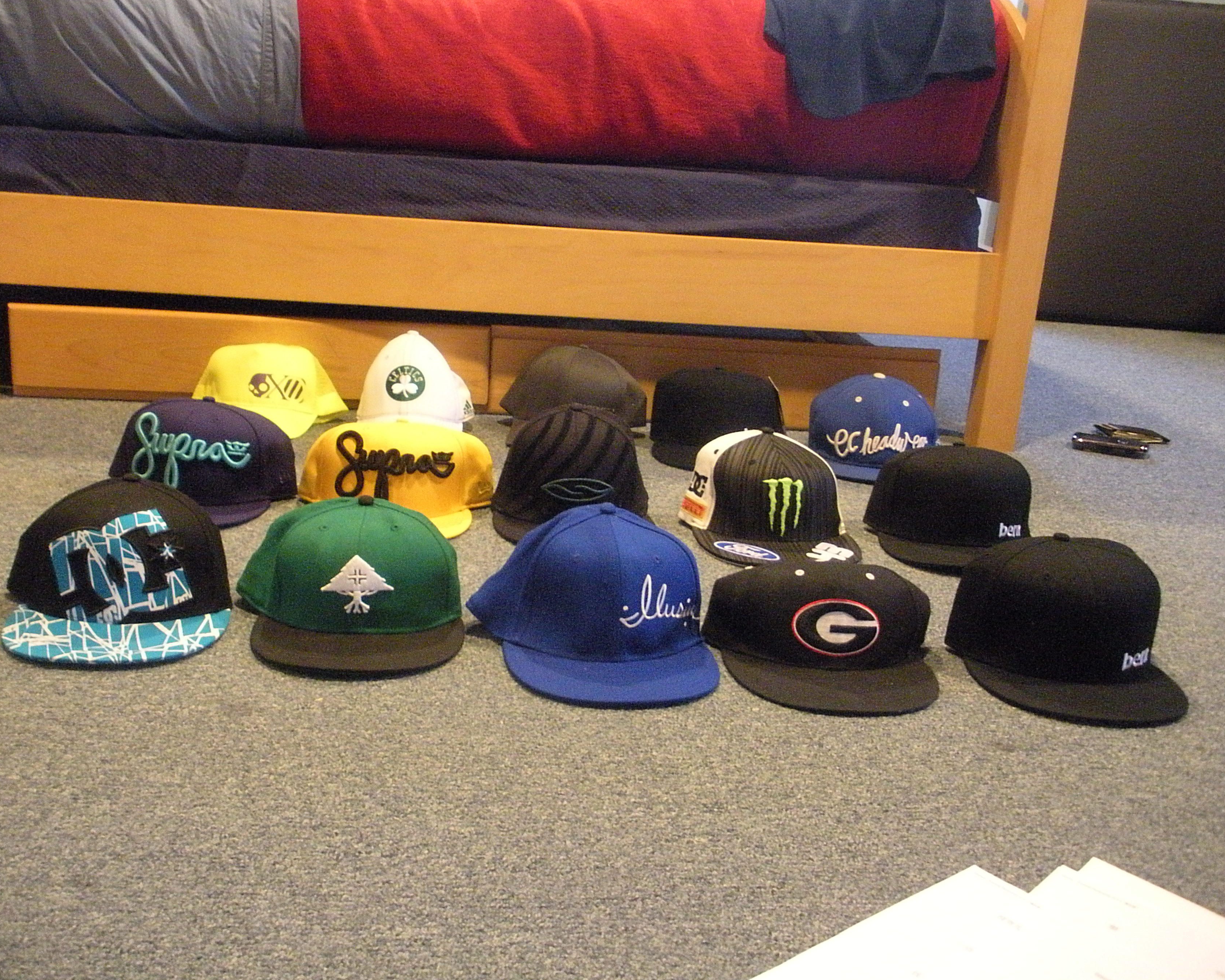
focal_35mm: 38
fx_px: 1378
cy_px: 488
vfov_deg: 39.2
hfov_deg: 47.9
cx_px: 591
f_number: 3.5
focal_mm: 6.3
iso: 728
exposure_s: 1/8
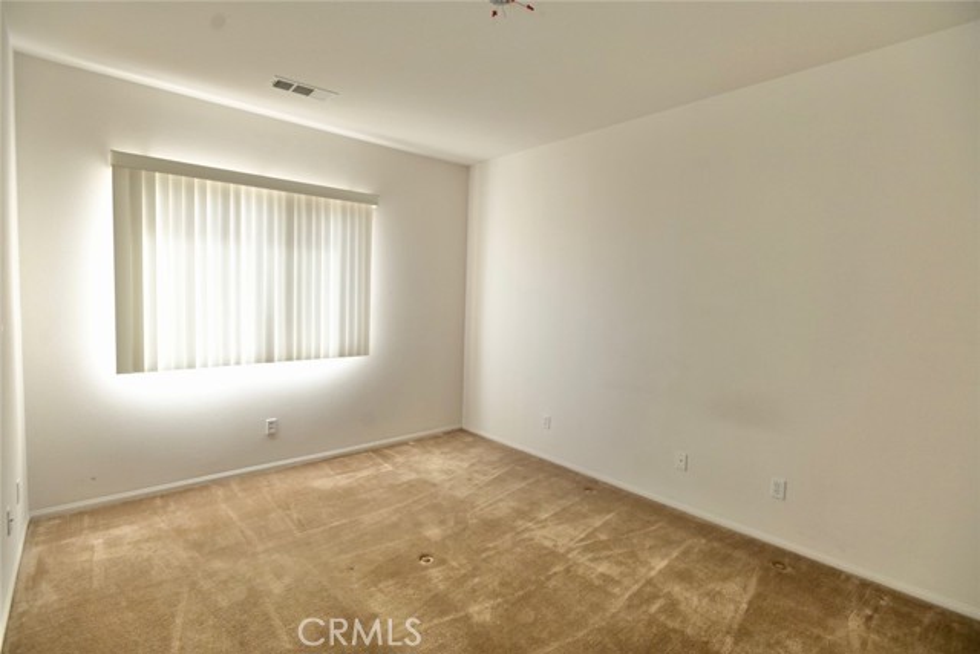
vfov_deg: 70.5
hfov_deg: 93.3
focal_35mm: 17
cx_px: 490
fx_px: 463
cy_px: 327
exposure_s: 1/80
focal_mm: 17
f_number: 5
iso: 1000
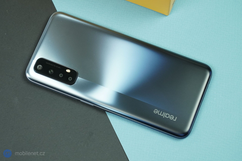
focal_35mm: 70
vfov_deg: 19.5
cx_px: 121
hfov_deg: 28.8
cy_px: 80
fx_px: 471
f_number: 6.3
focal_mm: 70
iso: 2000
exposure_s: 1/160
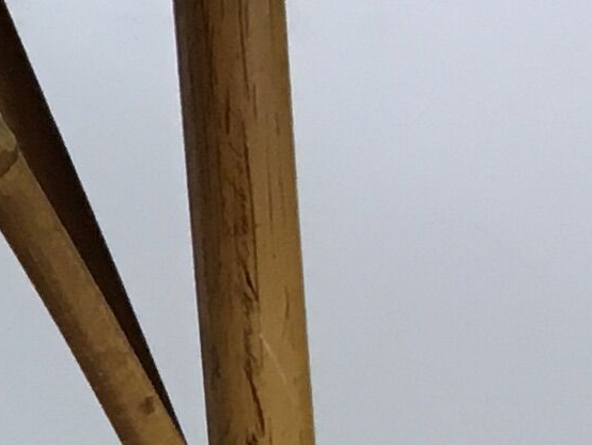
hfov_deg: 8.3
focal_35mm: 211
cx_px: -986
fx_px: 3610
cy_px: 1035
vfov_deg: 6.7
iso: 32
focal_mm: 4.15
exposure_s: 1/33
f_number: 2.2
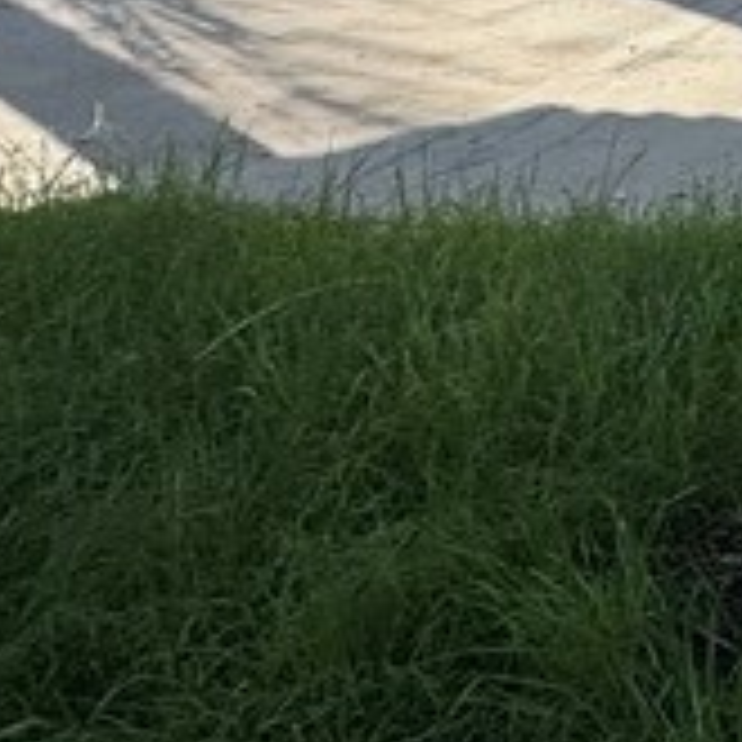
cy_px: -162
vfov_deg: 20.9
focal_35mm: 77
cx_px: 1511
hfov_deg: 16.6
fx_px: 1867
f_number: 2.2
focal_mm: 2.22
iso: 40
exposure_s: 1/1078
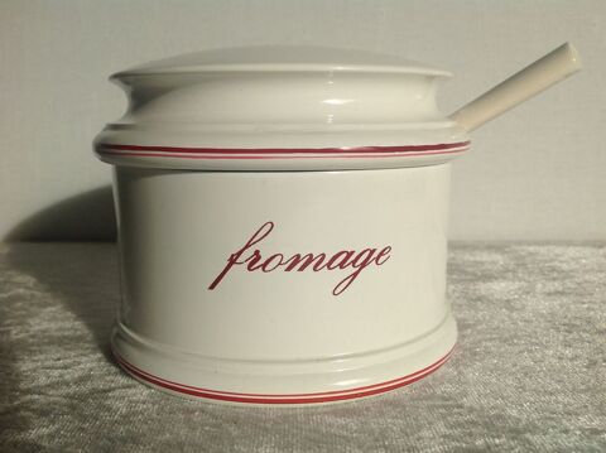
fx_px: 612
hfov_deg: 52.7
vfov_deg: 40.6
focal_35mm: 35
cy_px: 226
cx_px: 303
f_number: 2.4
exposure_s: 1/1681
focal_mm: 4.28
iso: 50
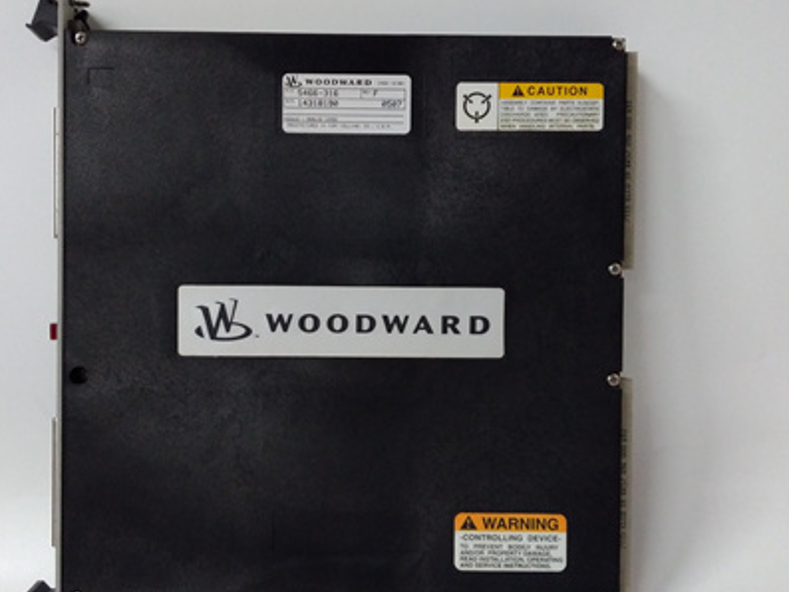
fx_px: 775
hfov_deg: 53.8
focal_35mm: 34
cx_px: 344
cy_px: 305
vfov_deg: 41.8
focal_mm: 3.79
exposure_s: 1/33
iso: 517
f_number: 2
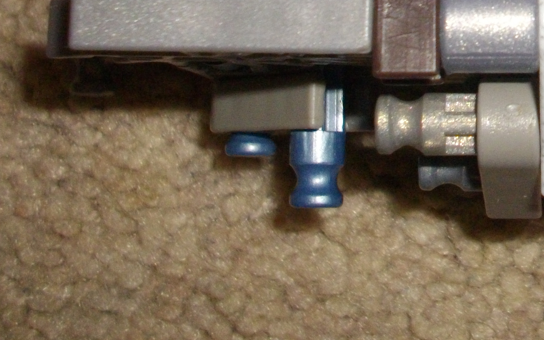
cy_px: -130
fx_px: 1453
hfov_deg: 20.2
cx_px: 597
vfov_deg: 12.8
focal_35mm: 98
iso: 200
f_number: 2.8
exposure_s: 1/50
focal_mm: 6.2
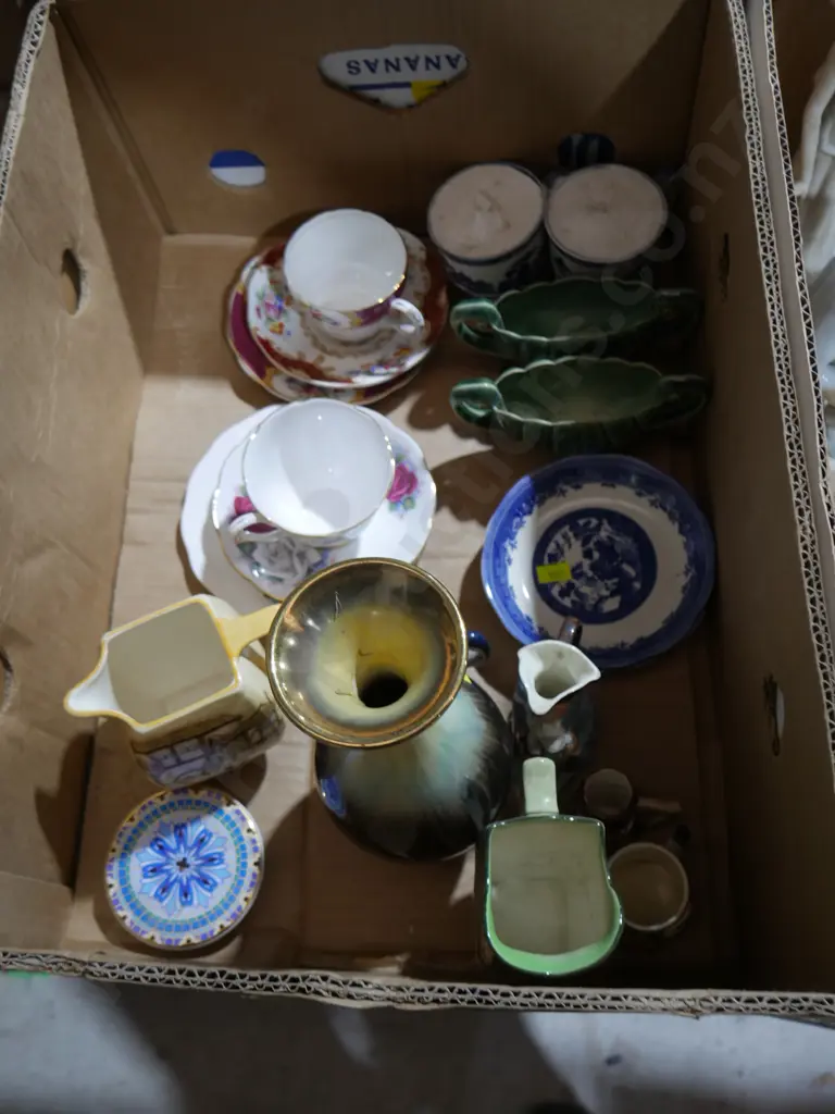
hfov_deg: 44.2
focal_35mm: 32
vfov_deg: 56.8
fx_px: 1029
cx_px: 418
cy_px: 557
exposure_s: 1/60
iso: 400
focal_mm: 16
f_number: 3.6
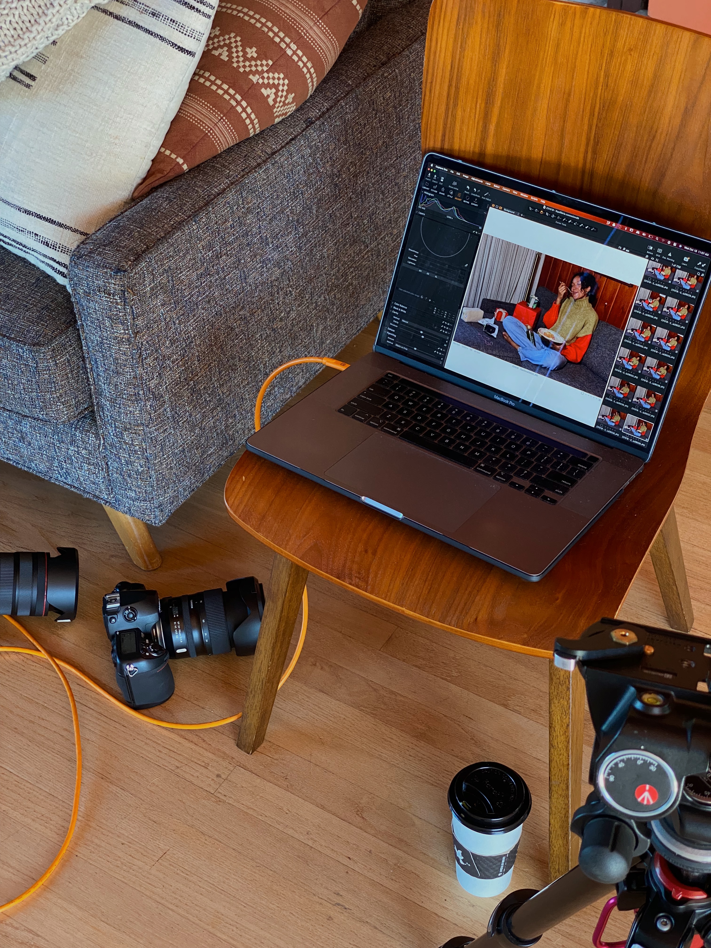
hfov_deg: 28.0
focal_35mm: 52
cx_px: 356
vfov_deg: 36.8
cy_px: 474
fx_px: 1424
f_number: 2
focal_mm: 6
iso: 160
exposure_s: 1/81
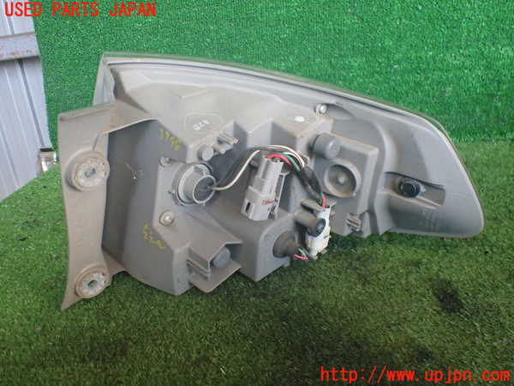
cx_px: 257
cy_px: 193
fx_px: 445
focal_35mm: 30
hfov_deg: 60.0
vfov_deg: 46.8
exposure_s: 1/125
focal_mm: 5.4
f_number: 2.3
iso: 640
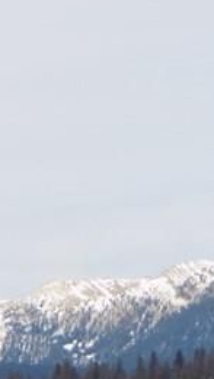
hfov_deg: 1.7
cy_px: 543
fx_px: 7236
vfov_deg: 3.0
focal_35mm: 718
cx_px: 112
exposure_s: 1/400
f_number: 5.3
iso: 80
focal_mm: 29.9
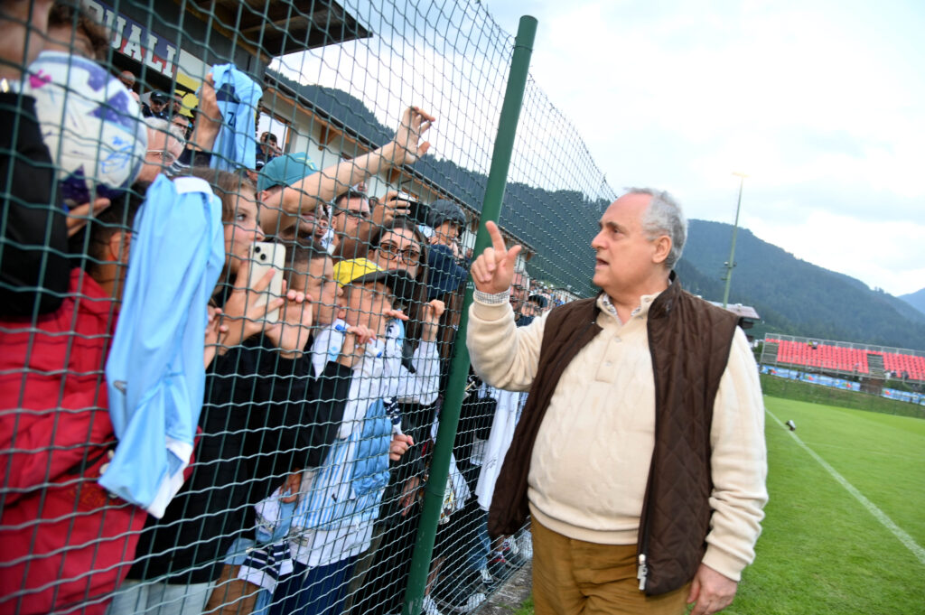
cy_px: 308
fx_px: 616
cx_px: 462
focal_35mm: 24
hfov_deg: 73.8
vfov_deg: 53.1
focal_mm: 24
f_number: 4.5
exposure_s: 1/125
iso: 500
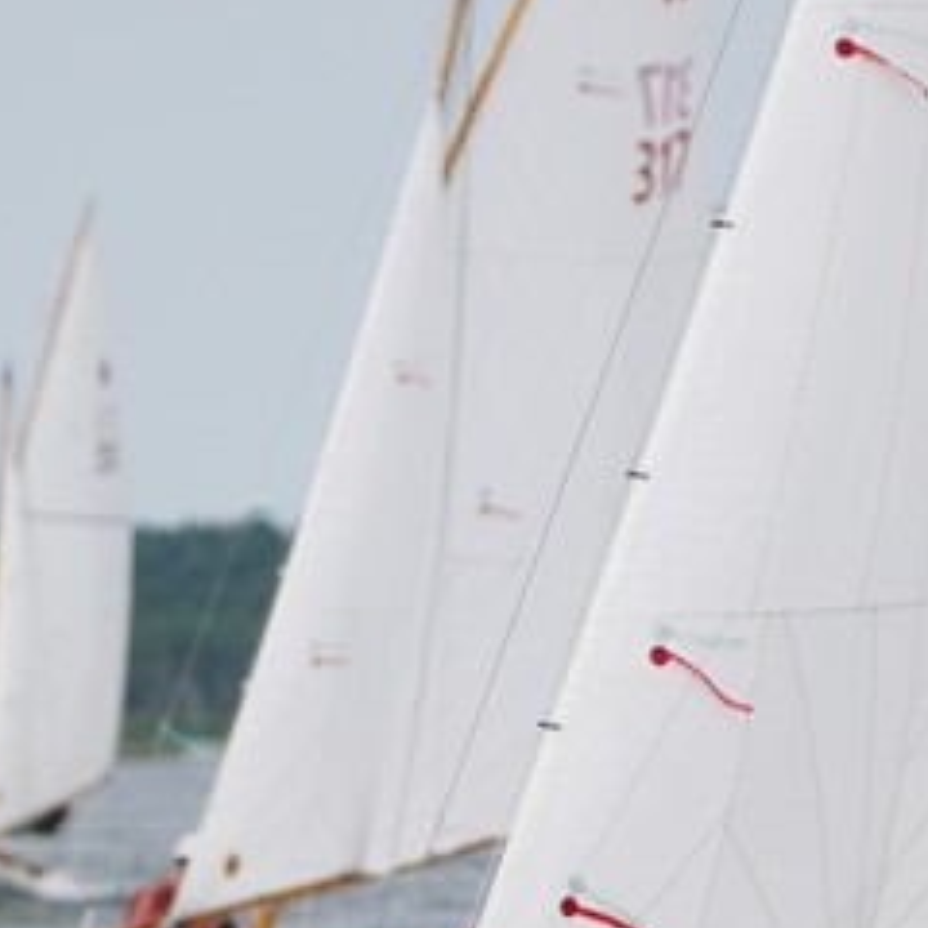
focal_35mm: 939
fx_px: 28493
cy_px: 1019
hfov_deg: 1.9
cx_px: 754
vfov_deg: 1.9
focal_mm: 221
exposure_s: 1/1250
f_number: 5.6
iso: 200
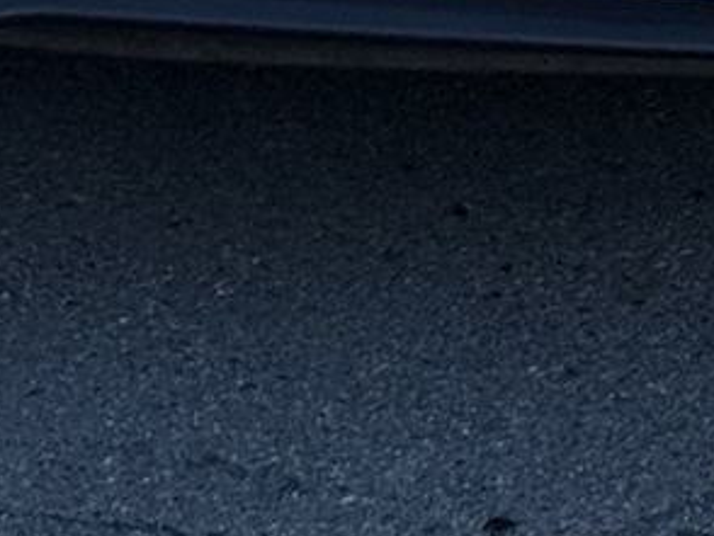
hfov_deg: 5.9
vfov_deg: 4.3
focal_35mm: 334
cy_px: -958
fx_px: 6895
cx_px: 583
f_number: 1.78
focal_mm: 6.76
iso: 64
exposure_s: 1/1429
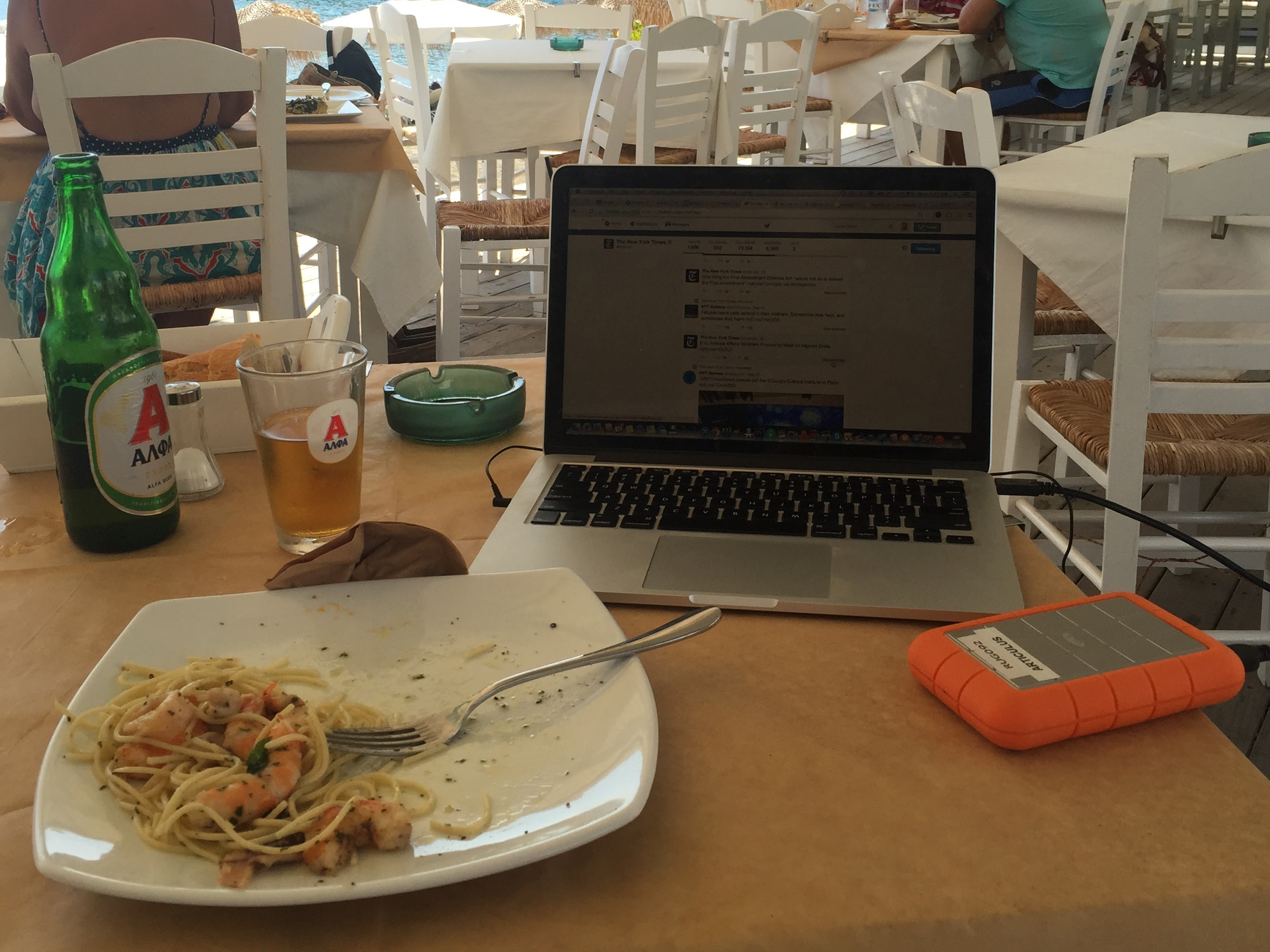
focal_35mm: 38
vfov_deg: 37.5
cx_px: 622
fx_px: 1394
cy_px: 353
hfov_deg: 49.0
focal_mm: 4.15
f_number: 2.2
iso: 32
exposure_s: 1/719
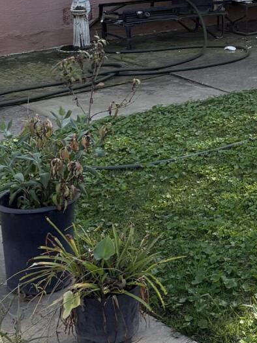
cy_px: -46
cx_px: 333
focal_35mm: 99
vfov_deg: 18.9
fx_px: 980
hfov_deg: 14.3
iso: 64
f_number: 1.6
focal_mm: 5.96
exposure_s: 1/2141
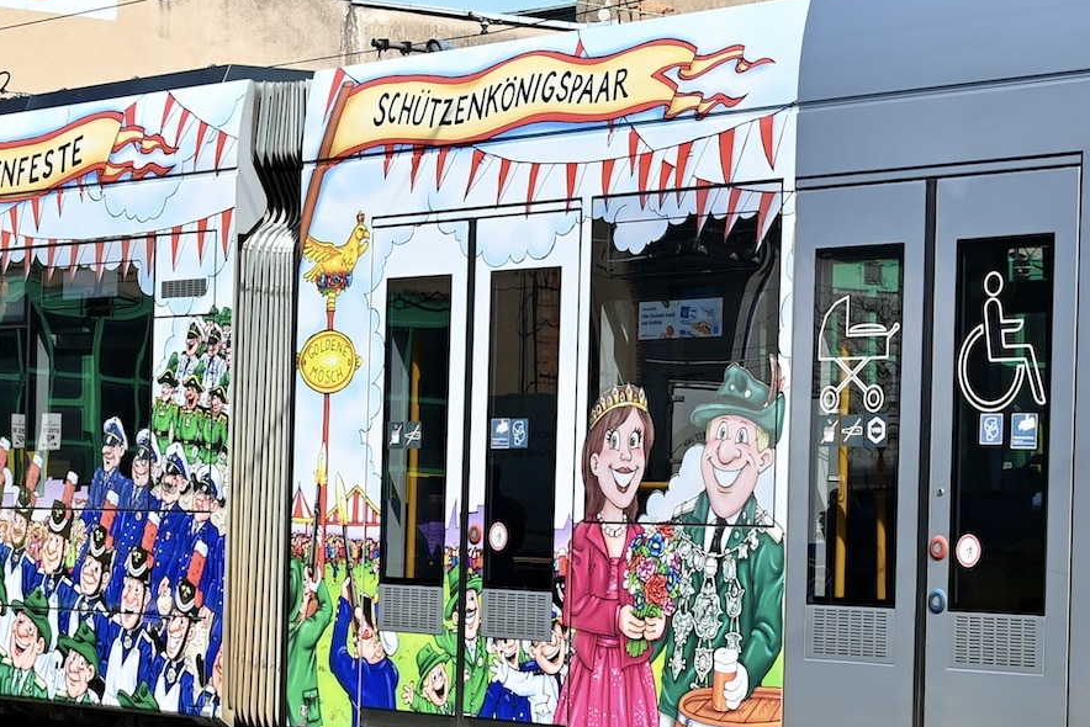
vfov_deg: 30.5
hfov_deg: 44.4
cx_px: 469
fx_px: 1333
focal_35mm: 44
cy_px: 407
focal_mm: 38
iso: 100
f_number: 8
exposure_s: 1/100
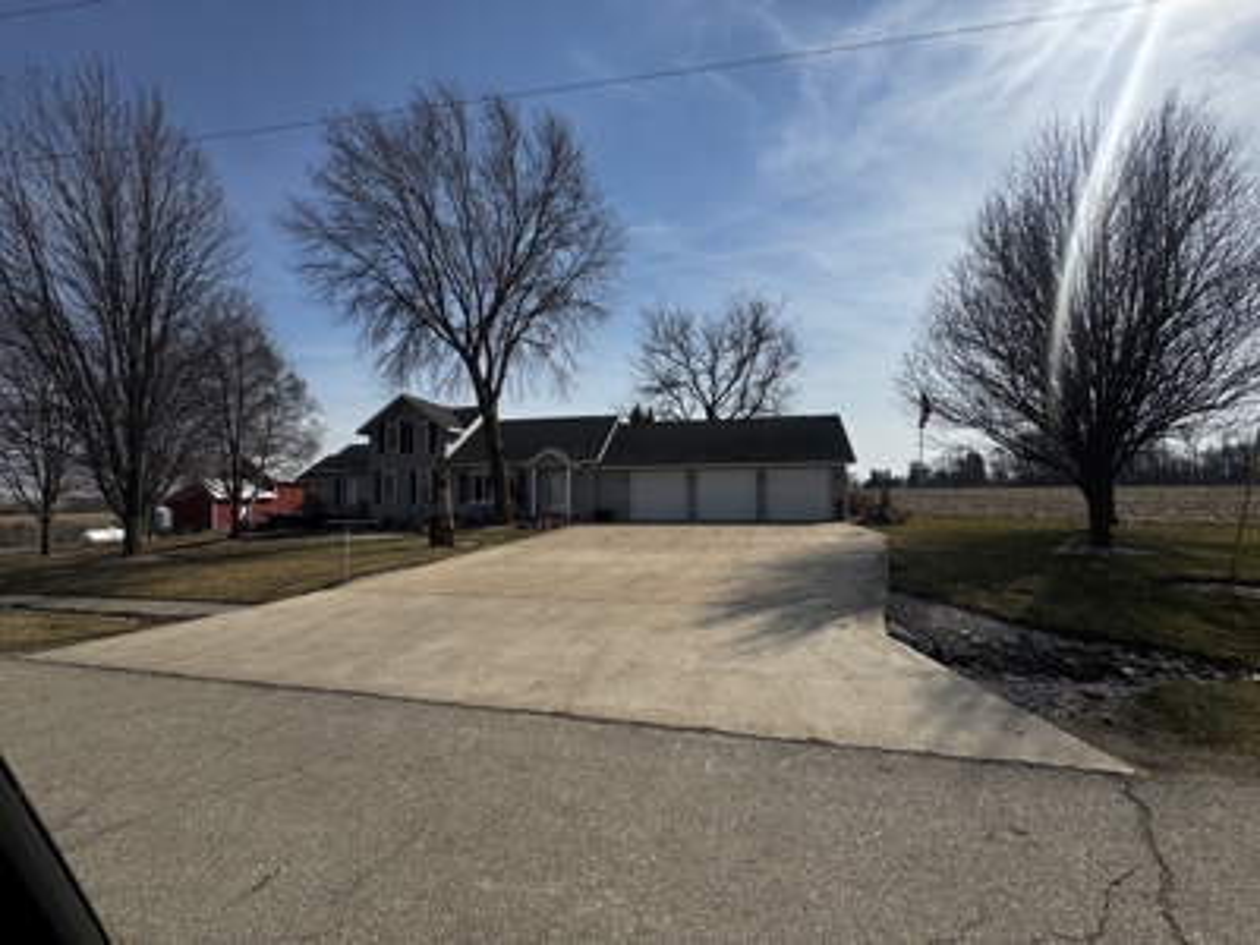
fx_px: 510
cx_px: 630
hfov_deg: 102.1
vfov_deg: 85.7
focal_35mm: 14
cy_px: 472
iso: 50
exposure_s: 1/3906
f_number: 2.2
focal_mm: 2.22
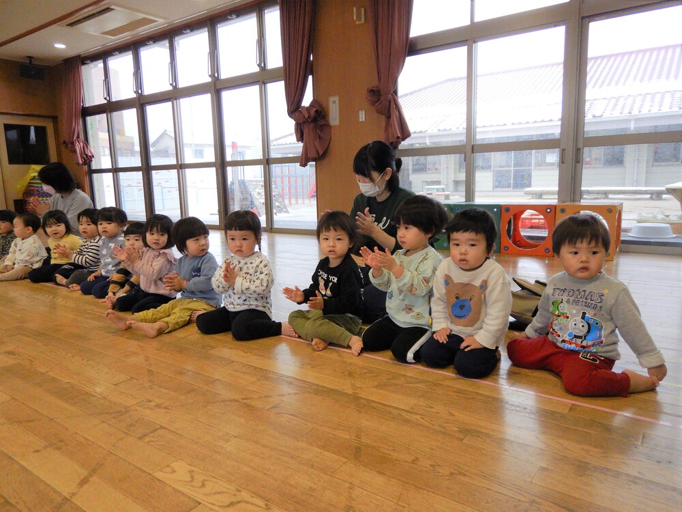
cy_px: 256
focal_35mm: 24
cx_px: 341
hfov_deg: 71.6
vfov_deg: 56.8
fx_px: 473
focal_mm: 4.3
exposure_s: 1/50
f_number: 2.8
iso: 125
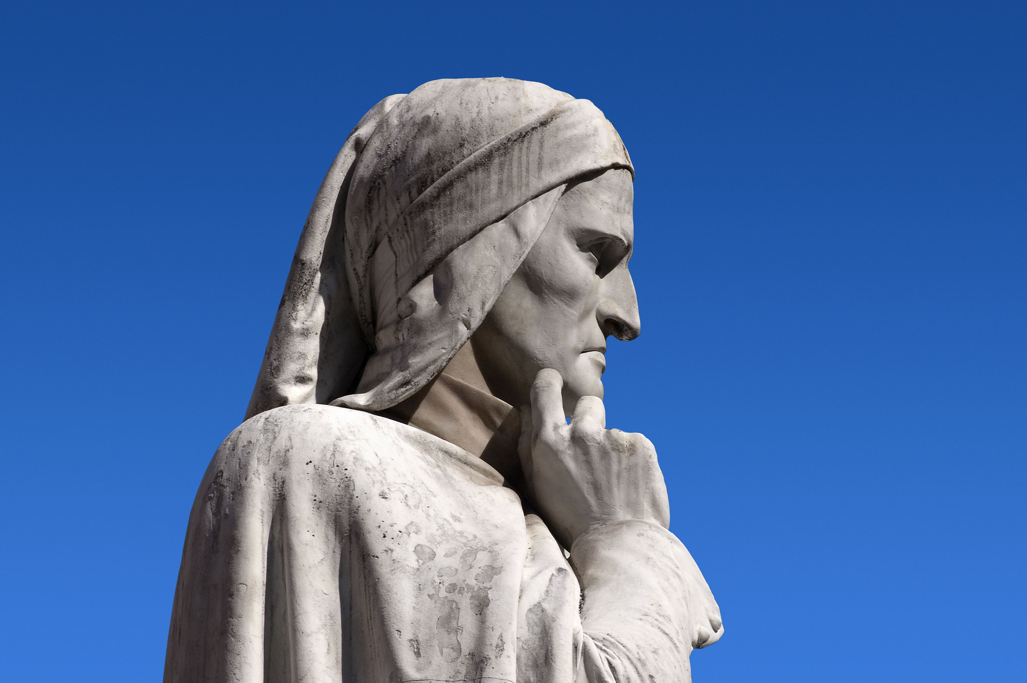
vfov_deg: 4.6
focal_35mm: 300
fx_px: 8551
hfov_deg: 6.9
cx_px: 514
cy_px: 342
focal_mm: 200
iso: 400
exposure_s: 1/320
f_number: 22
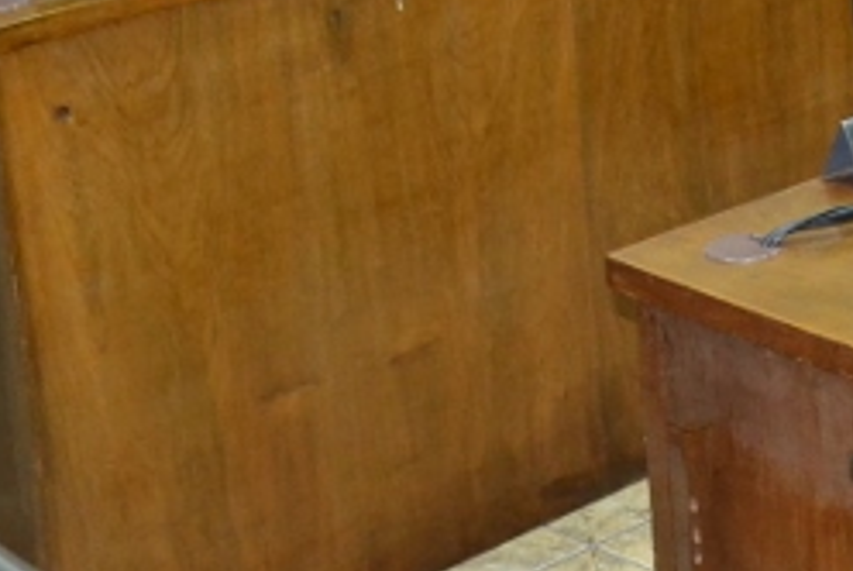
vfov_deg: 9.9
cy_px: -132
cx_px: 1310
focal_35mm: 136
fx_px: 3226
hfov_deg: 14.0
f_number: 5.6
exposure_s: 1/60
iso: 1600
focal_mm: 22
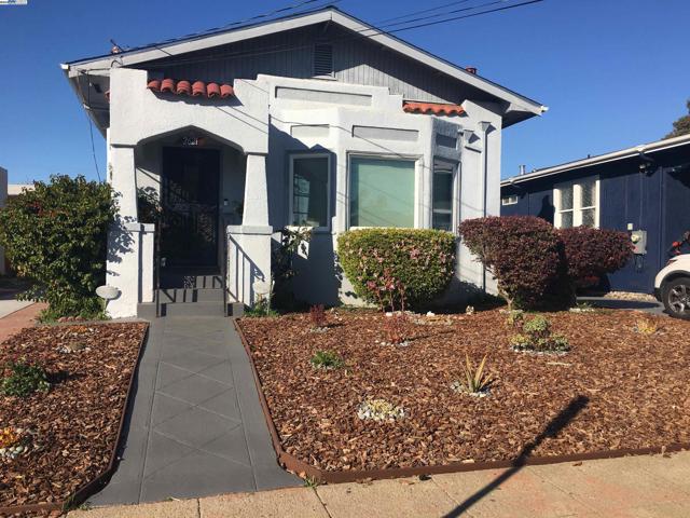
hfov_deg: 61.7
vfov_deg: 48.2
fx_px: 578
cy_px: 259
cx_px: 345
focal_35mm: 29
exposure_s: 1/2079
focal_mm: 4.15
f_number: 2.2
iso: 25
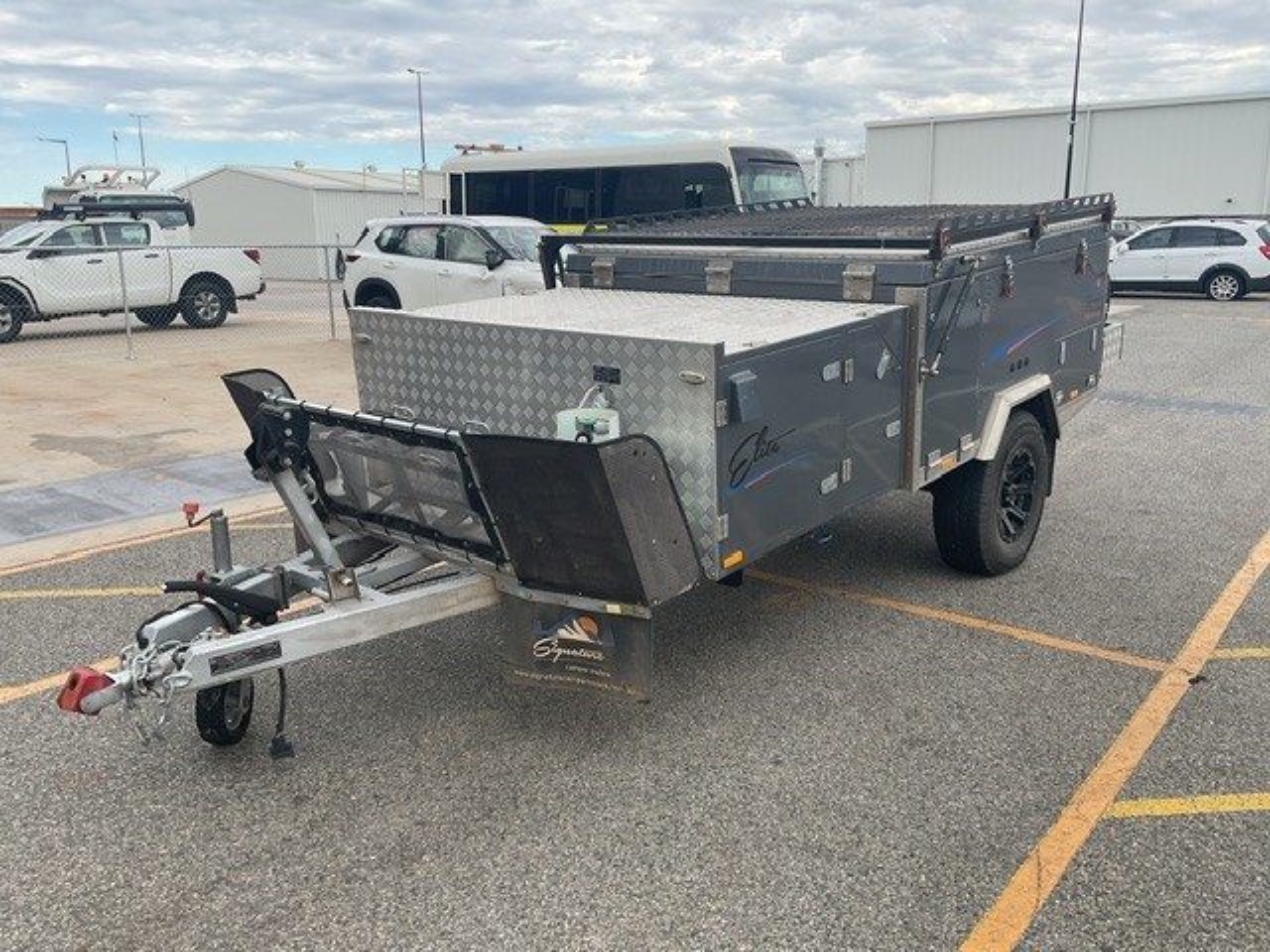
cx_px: 635
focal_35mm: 29
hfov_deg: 61.7
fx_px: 1064
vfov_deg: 48.2
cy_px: 476
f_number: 1.8
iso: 16
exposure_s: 1/586
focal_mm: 3
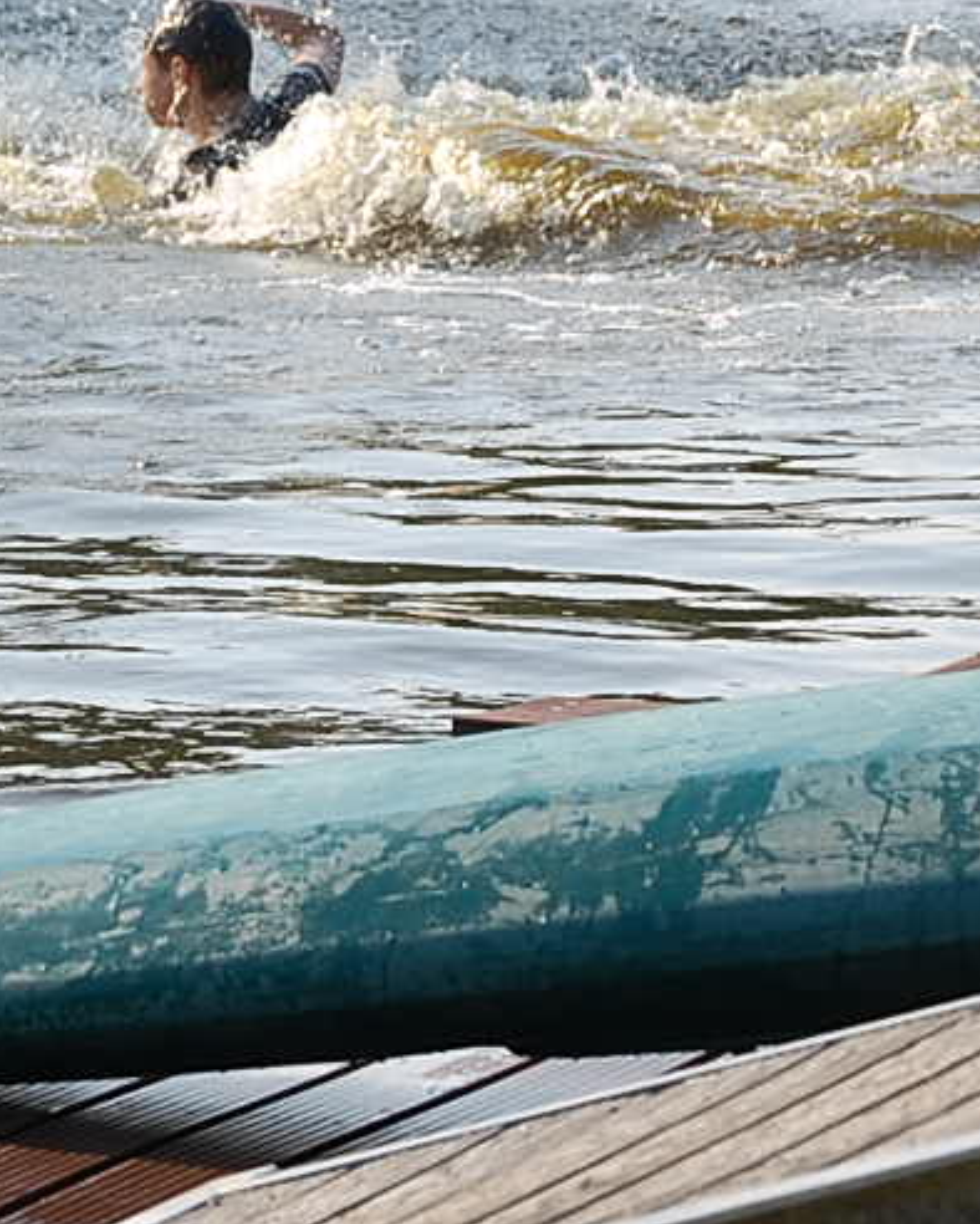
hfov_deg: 4.0
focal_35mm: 387
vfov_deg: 5.0
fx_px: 14022
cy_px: 85
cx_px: 383
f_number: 6.3
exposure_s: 1/640
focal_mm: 90
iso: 200
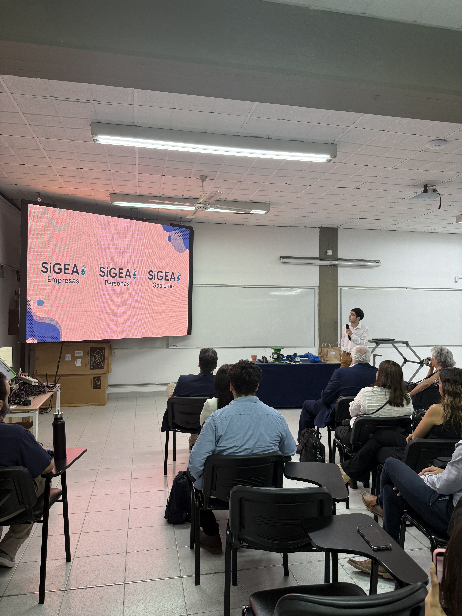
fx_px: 427
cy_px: 308
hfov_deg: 56.8
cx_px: 231
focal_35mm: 24
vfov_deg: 71.6
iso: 125
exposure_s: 1/120
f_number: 1.78
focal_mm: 6.76
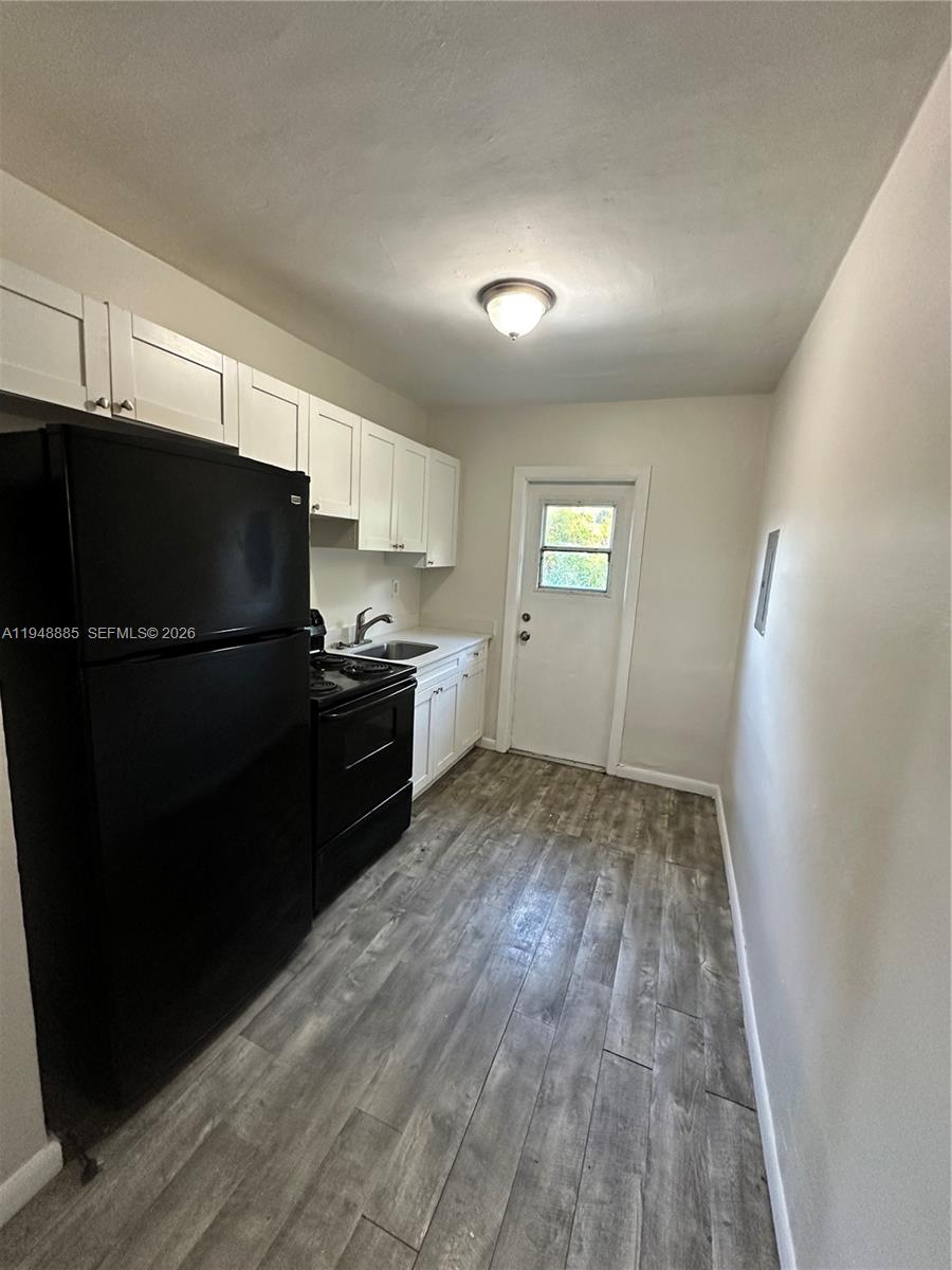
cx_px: 476
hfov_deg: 85.7
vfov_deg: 102.1
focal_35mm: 14
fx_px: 513
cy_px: 635
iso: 500
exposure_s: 1/60
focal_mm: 2.22
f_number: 2.2
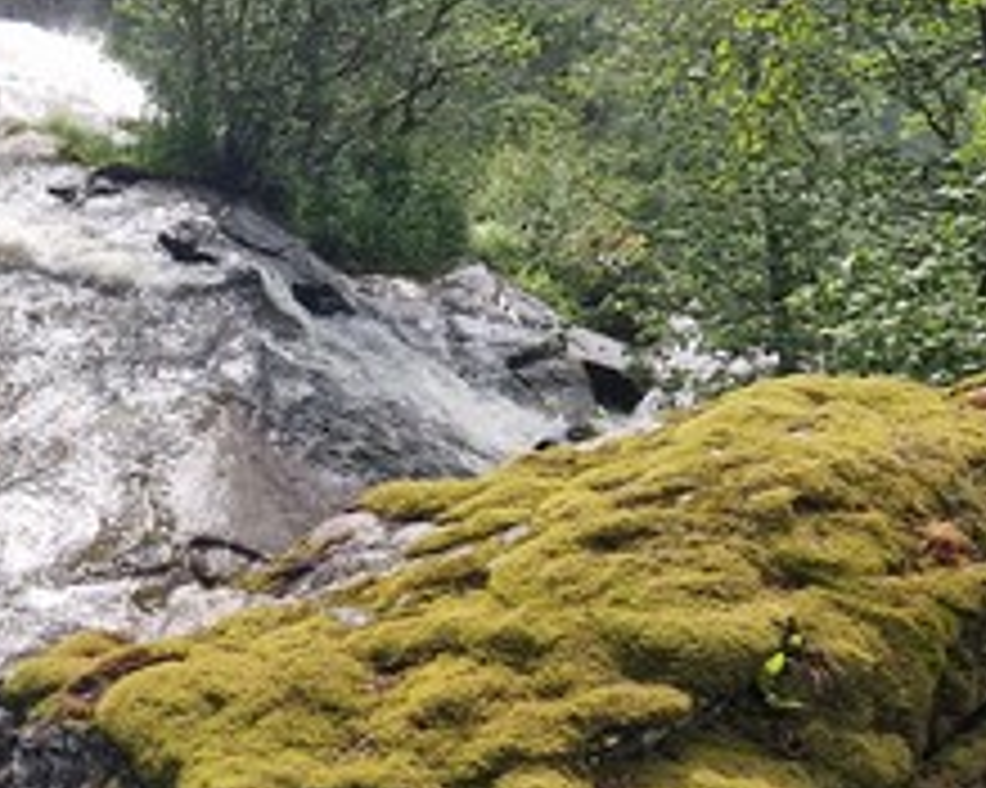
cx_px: -342
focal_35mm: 82
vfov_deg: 18.5
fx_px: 2392
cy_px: 662
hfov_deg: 20.9
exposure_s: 1/886
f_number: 1.8
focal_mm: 5.4
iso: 50
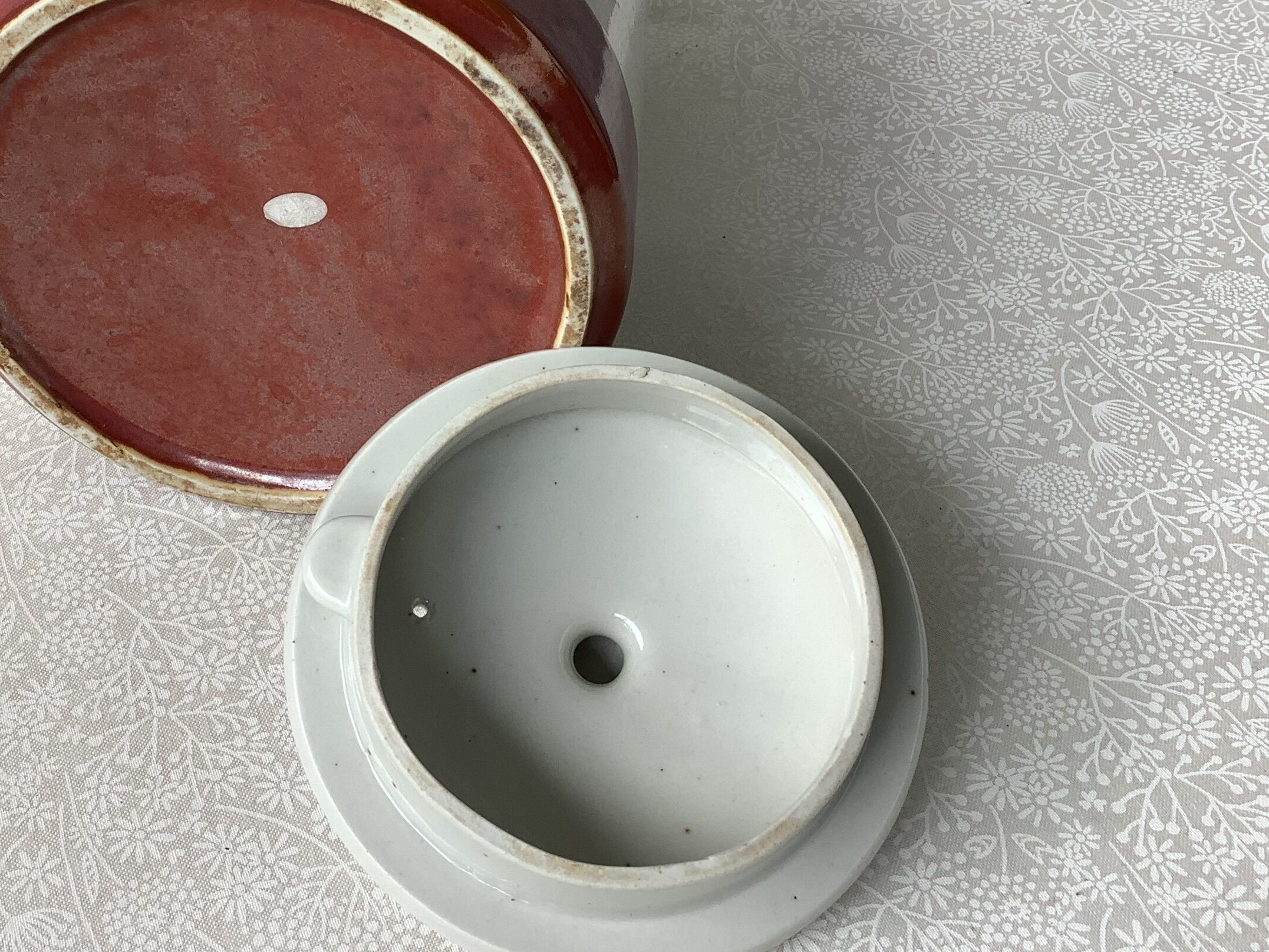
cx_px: 493
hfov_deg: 40.2
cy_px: 365
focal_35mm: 47
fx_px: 1723
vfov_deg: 30.8
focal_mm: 3.3
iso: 25
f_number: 2.4
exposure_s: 1/200
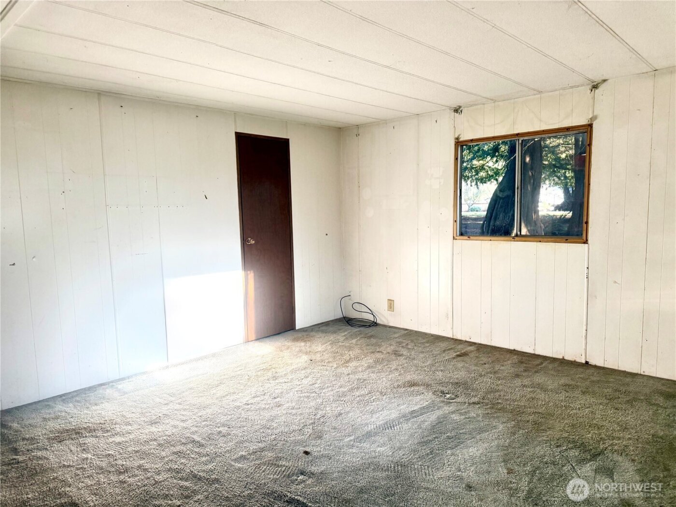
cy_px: 254
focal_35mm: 24
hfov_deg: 71.6
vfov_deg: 56.8
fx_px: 469
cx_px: 338
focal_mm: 6.76
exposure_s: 1/226
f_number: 1.78
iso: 200
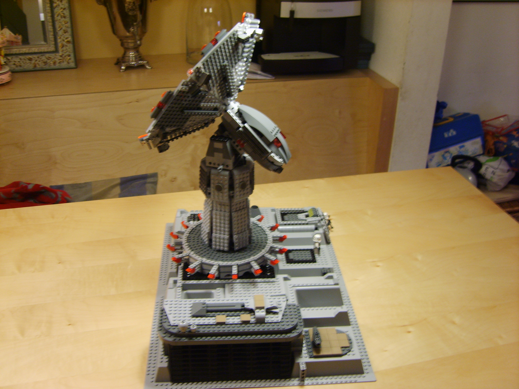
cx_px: 260
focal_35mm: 35
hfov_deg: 52.6
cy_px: 194
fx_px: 525
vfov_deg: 40.7
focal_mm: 7.4
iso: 123
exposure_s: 1/10
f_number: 2.8
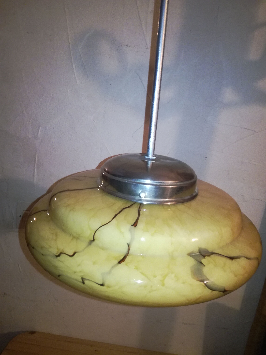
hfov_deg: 51.4
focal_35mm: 27
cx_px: 133
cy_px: 178
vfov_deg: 65.3
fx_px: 277
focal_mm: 3.79
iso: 400
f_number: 2
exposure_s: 1/25
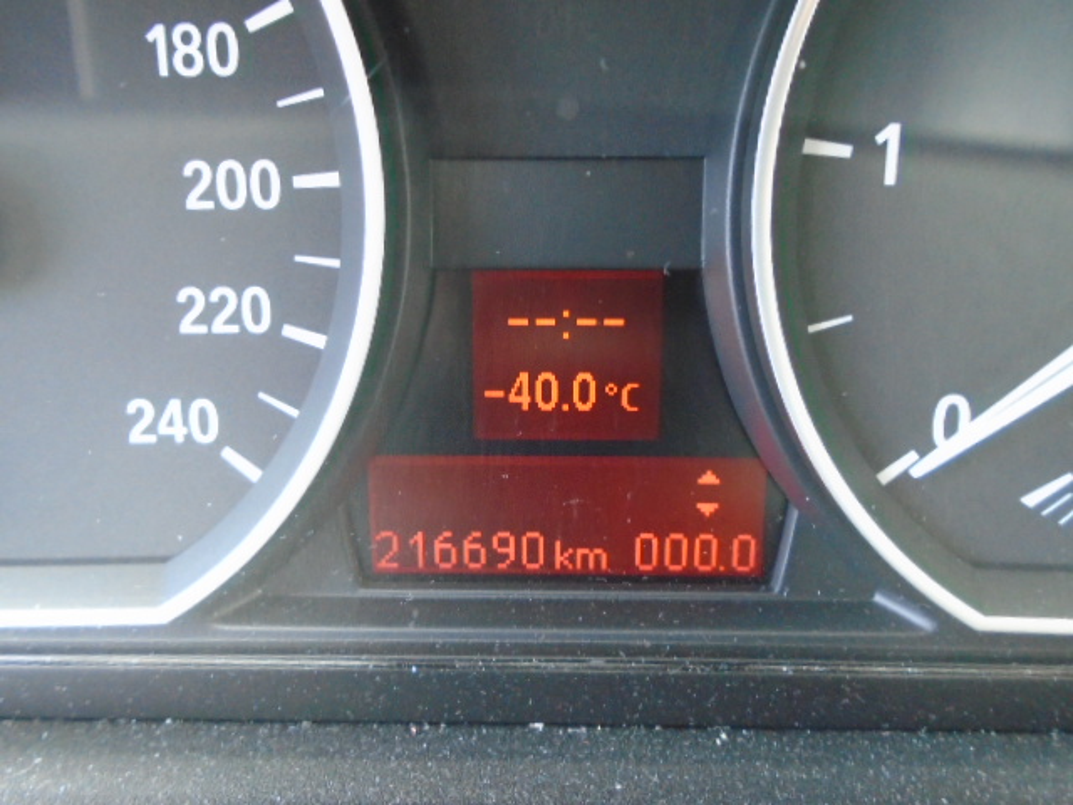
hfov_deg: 67.3
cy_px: 402
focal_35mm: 26
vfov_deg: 53.1
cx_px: 536
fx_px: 806
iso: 500
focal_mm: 4.6
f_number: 3.2
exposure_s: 1/20
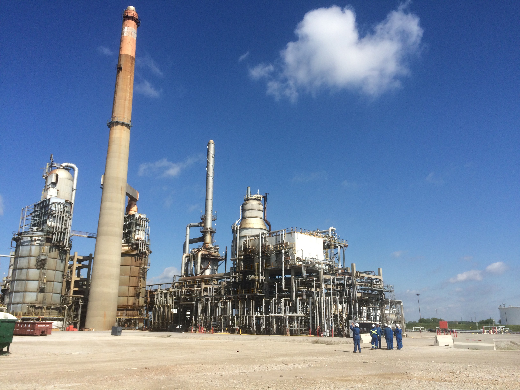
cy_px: 195
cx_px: 260
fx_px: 436
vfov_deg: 48.2
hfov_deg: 61.7
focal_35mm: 29
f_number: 2.2
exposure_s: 1/3165
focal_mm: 4.15
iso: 32
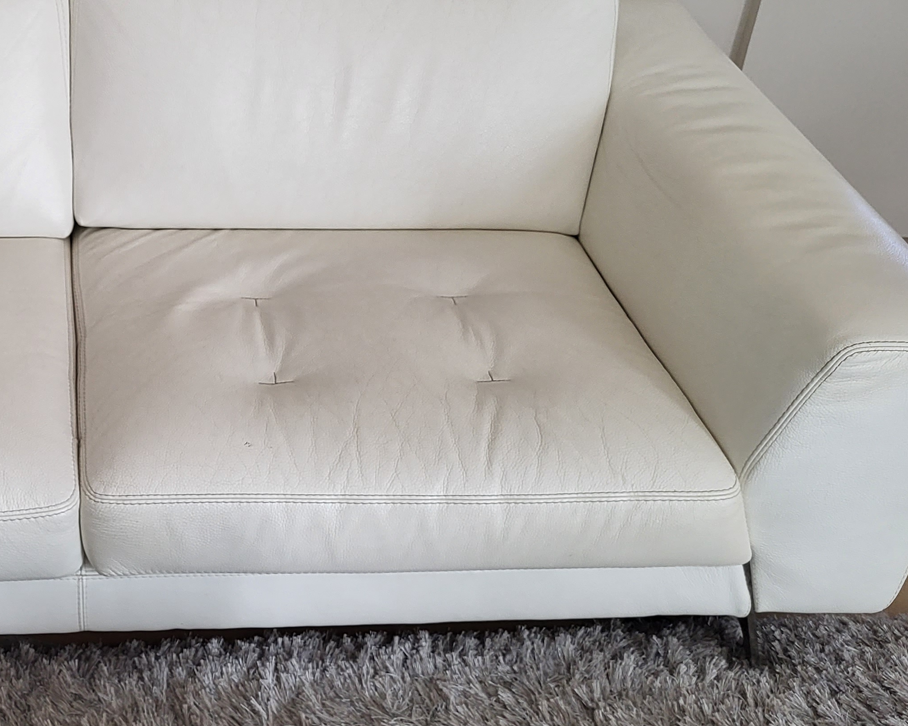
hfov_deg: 35.2
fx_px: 1344
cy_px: 253
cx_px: 96
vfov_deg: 30.1
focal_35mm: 50
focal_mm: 5.4
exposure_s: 1/100
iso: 200
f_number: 1.8
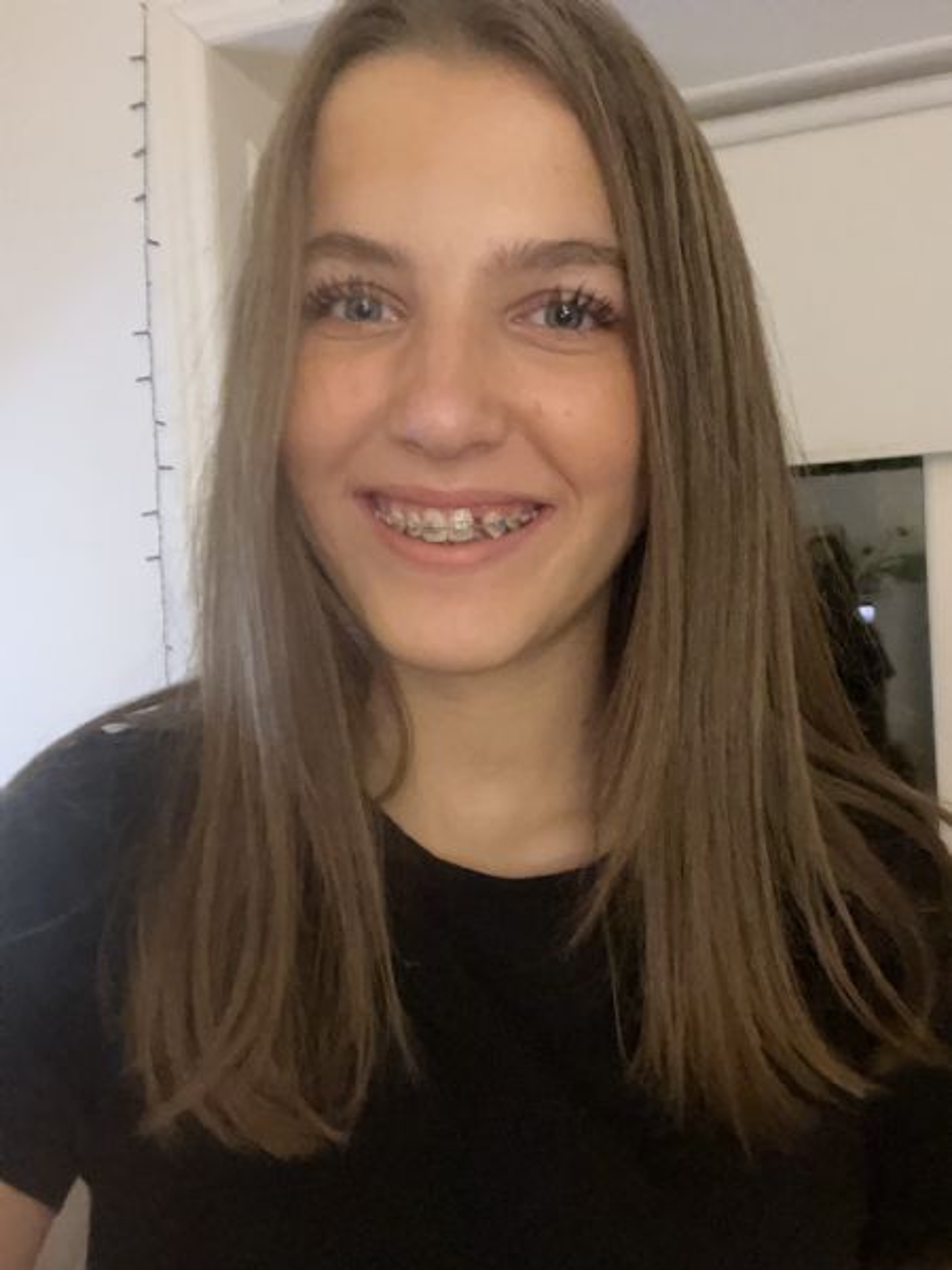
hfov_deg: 46.8
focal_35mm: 30
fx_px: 1100
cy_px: 635
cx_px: 476
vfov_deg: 60.0
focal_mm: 2.71
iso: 800
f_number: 2.2
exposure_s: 1/15
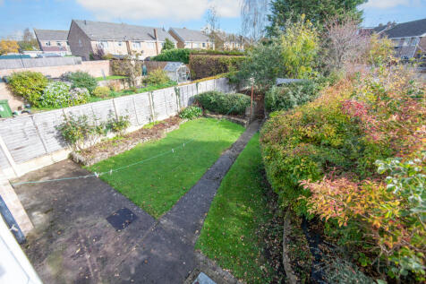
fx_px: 189
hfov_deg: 96.8
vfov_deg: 73.7
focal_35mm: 16
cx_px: 213
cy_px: 142
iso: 400
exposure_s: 1/1000
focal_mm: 16
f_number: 6.3
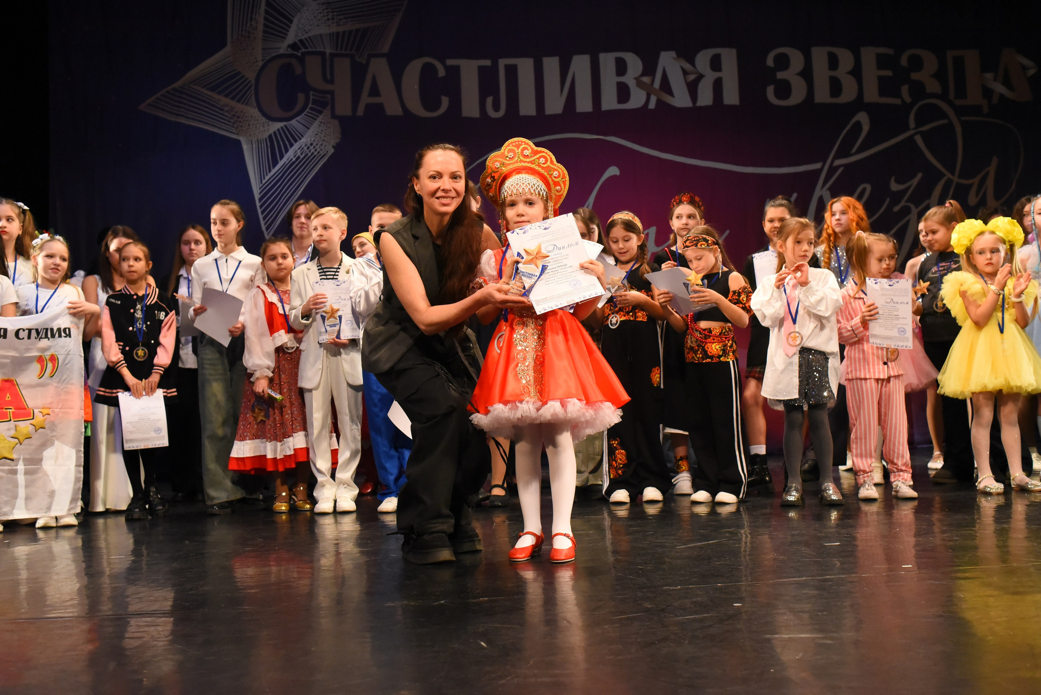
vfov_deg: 37.9
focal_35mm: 35
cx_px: 520
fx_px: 1012
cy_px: 348
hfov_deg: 54.4
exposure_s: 1/250
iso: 5000
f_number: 6.3
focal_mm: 35
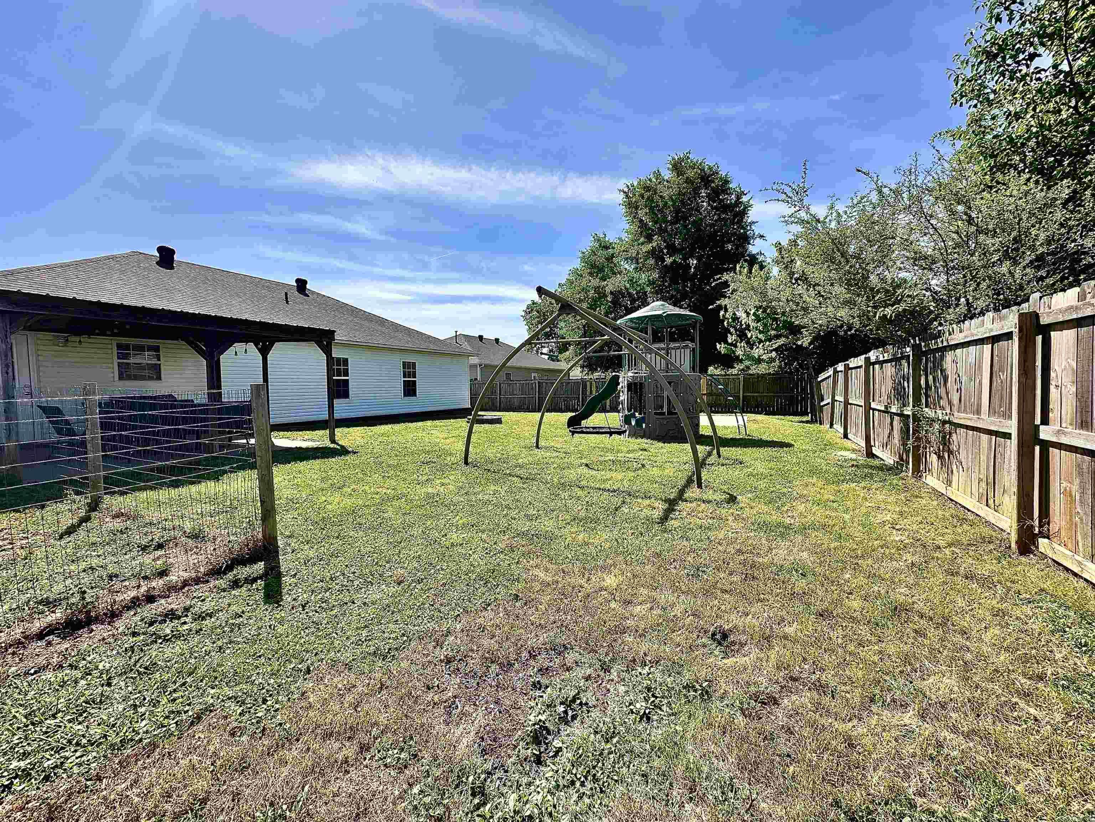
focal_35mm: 14
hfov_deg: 102.1
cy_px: 411
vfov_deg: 85.7
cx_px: 548
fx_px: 443
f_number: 2.2
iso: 40
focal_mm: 2.22
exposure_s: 1/1825
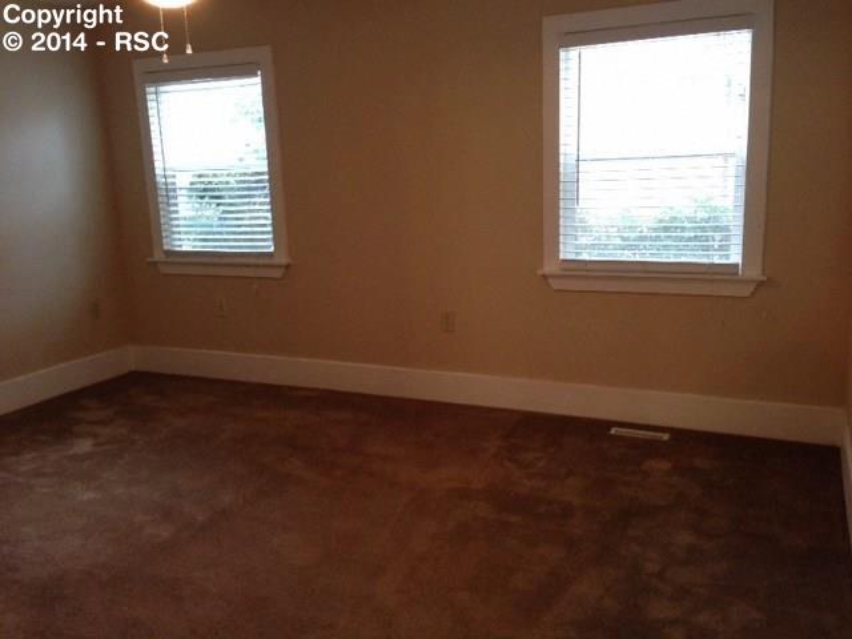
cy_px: 320
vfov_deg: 42.9
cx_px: 426
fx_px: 812
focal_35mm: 33
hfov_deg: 55.4
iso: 125
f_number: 2.4
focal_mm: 4.12
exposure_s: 1/20
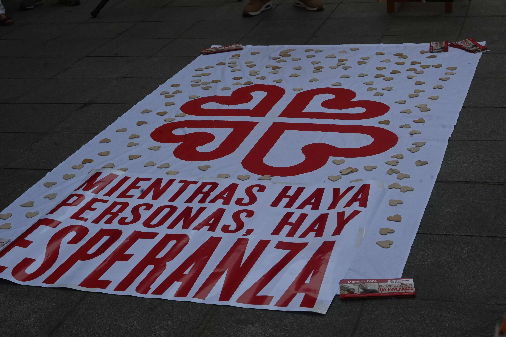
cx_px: 251
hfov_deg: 30.7
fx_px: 921
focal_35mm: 66
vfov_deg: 20.8
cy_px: 169
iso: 1600
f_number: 16
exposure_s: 1/1000
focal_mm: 43
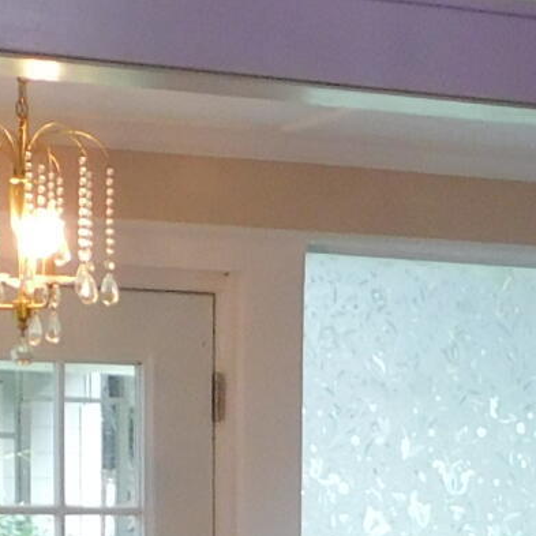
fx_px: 2715
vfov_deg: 10.8
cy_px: 824
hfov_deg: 11.0
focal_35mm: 155
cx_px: 705
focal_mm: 4
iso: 160
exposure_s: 1/30
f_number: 3
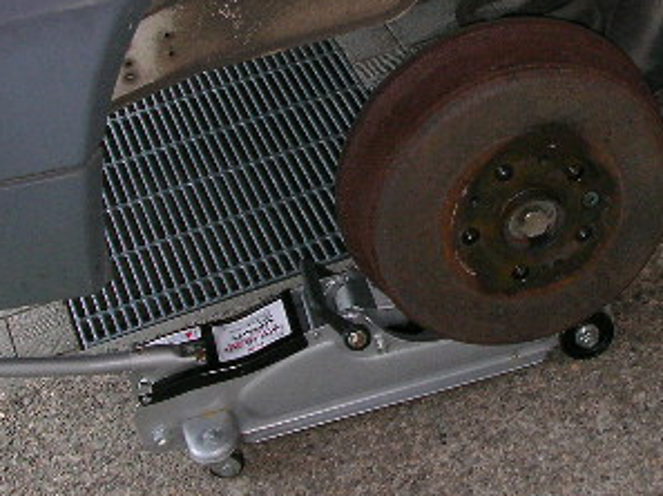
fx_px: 1569
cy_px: 136
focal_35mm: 82
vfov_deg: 17.9
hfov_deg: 23.5
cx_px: 527
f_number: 3.5
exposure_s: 1/40
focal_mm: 6.3
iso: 100
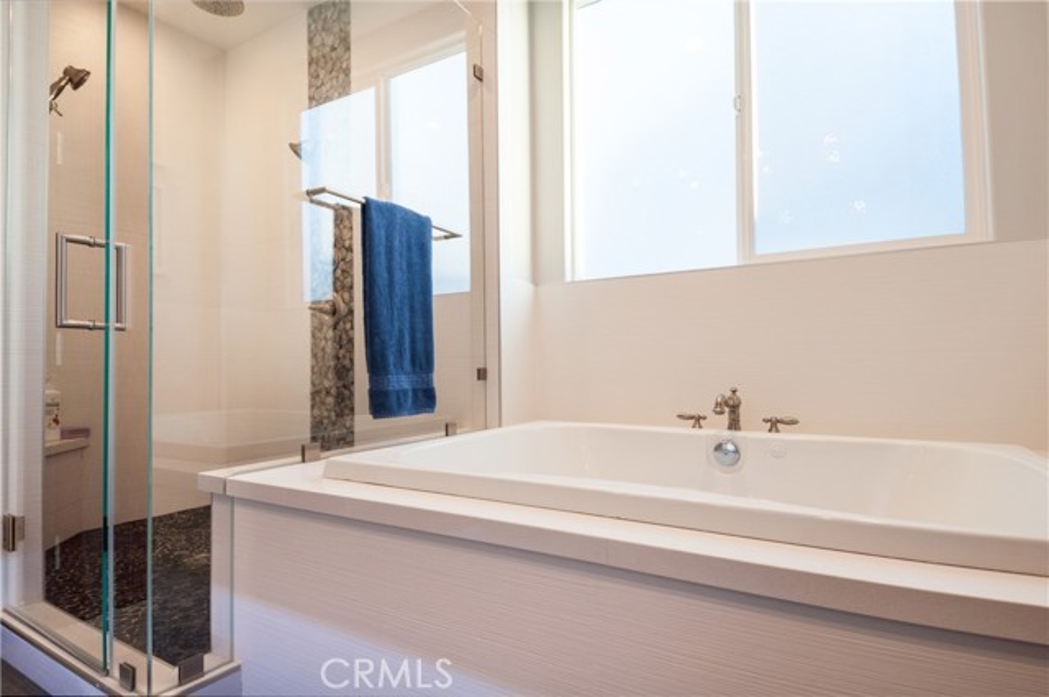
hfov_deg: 90.1
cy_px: 348
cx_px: 524
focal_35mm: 18
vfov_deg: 67.2
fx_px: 524
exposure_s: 1/10
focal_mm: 12
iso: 200
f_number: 9
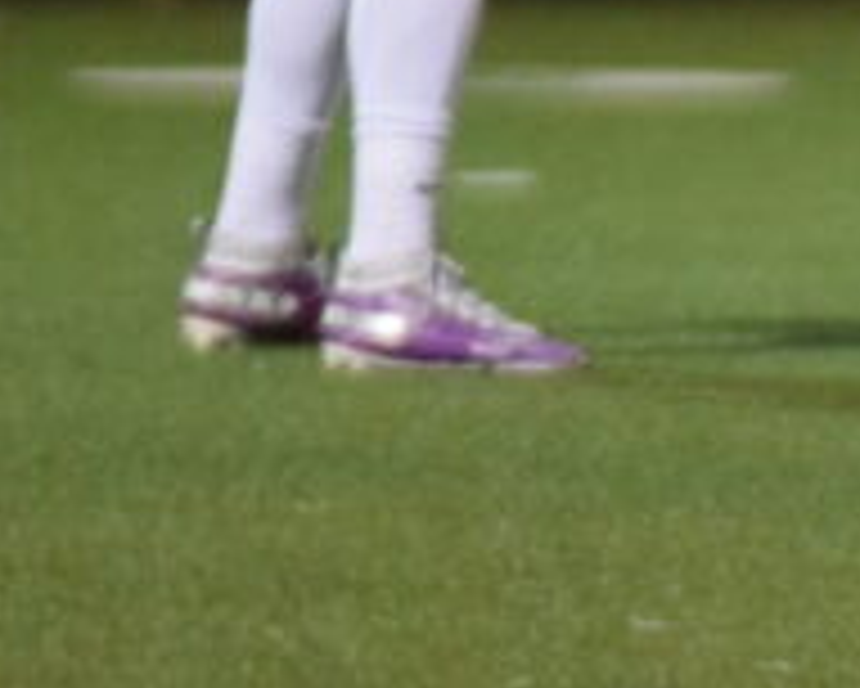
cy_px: -207
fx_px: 28827
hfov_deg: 1.7
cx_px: 1328
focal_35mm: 1132
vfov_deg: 1.4
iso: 4500
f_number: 2.8
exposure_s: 1/500
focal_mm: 200
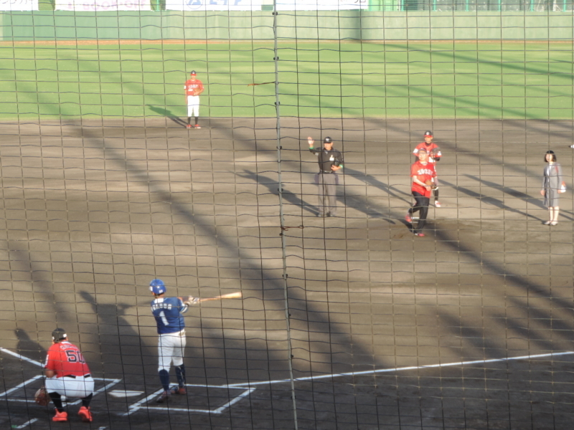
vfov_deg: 10.2
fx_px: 2404
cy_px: 215
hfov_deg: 13.6
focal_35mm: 145
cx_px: 287
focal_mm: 25.8
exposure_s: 1/125
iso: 110
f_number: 4.4
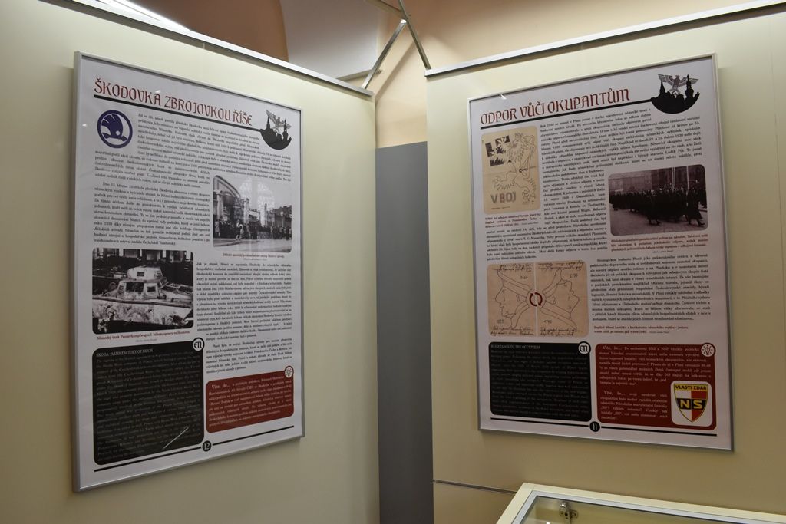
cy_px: 262
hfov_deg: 61.9
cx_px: 393
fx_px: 655
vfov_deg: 43.6
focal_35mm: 30
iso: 800
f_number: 8
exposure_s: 1/30
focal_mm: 20
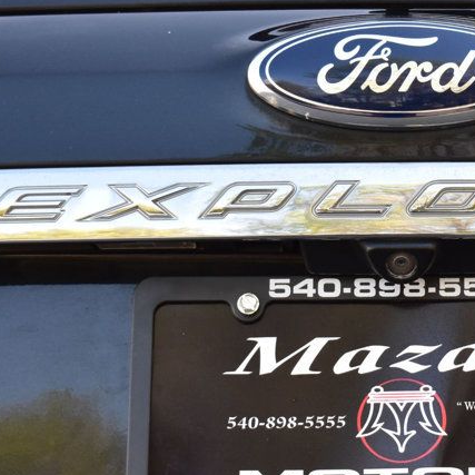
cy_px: 146
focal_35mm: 116
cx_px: 437
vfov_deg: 15.0
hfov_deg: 14.8
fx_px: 1801
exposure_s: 1/100
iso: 400
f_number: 9
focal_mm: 38
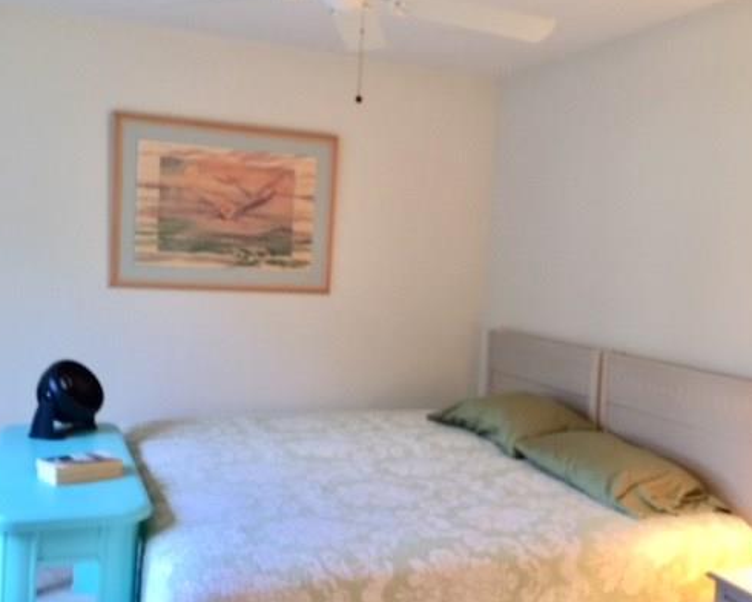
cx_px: 393
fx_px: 823
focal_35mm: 37
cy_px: 310
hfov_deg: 49.1
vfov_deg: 40.1
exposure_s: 1/15
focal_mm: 4.15
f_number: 2.2
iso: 80
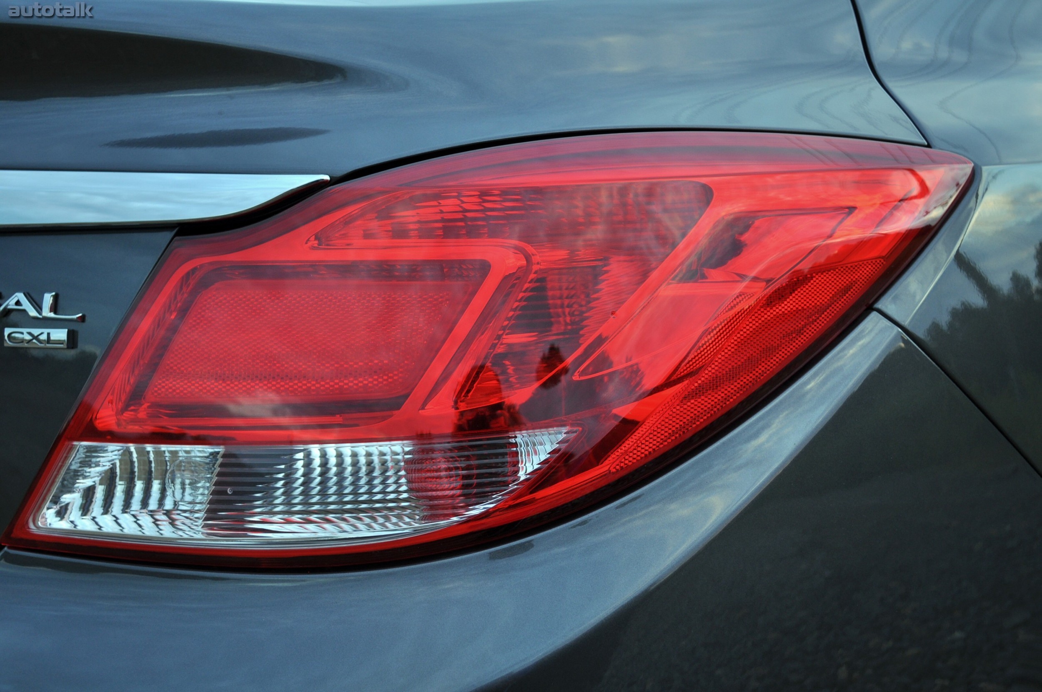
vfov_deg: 30.8
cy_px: 346
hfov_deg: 45.0
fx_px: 1258
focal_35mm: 44
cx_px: 521
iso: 200
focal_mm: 29
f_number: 4.5
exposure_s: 1/40
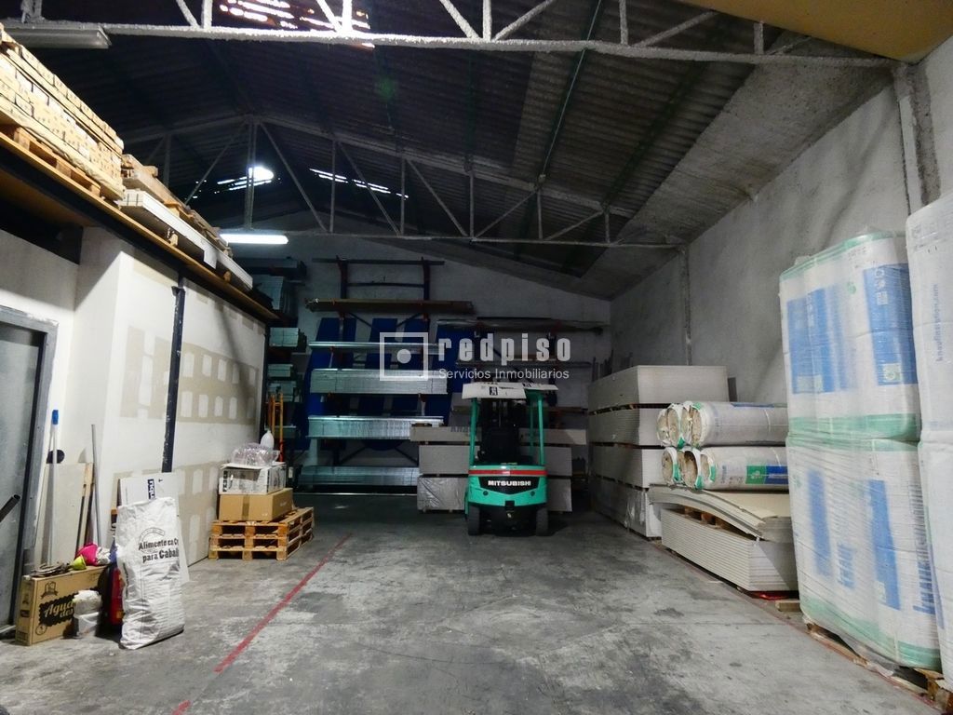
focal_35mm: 20
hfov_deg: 81.7
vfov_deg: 66.0
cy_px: 358
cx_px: 476
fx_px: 551
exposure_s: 1/60
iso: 500
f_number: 2.8
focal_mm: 3.6
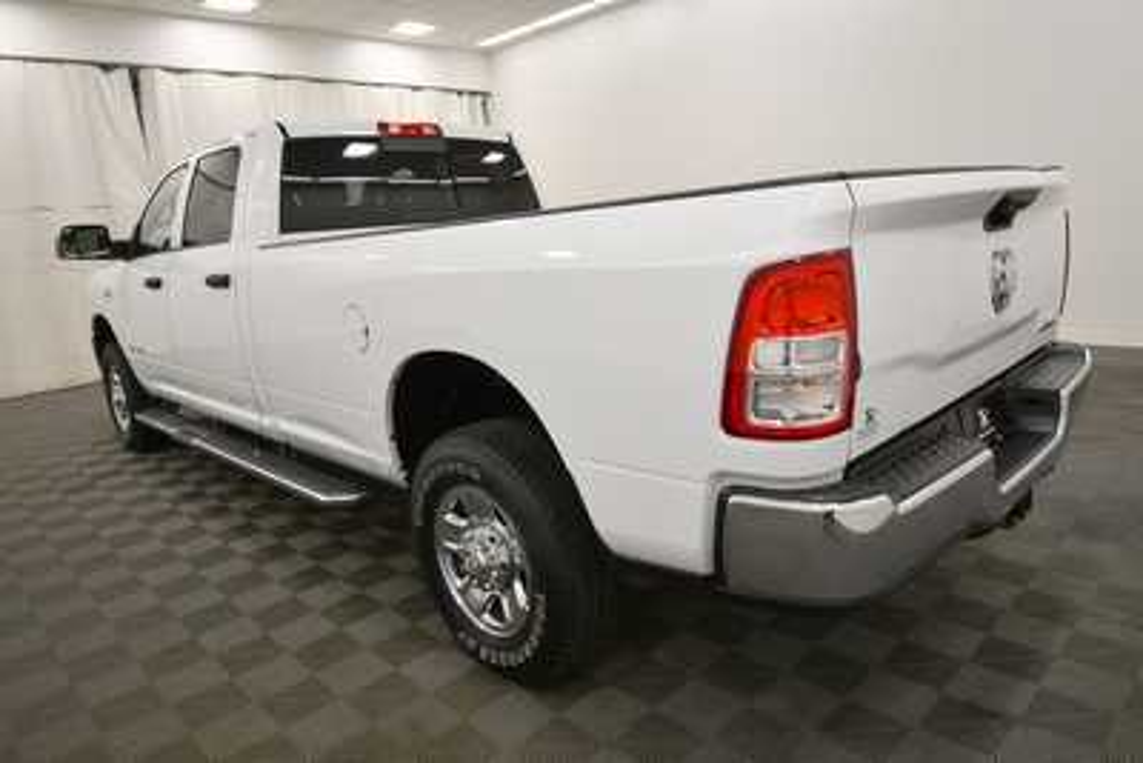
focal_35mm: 22
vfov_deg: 57.3
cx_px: 572
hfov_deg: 78.6
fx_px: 699
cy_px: 382
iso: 720
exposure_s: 1/250
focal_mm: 15
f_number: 5.3
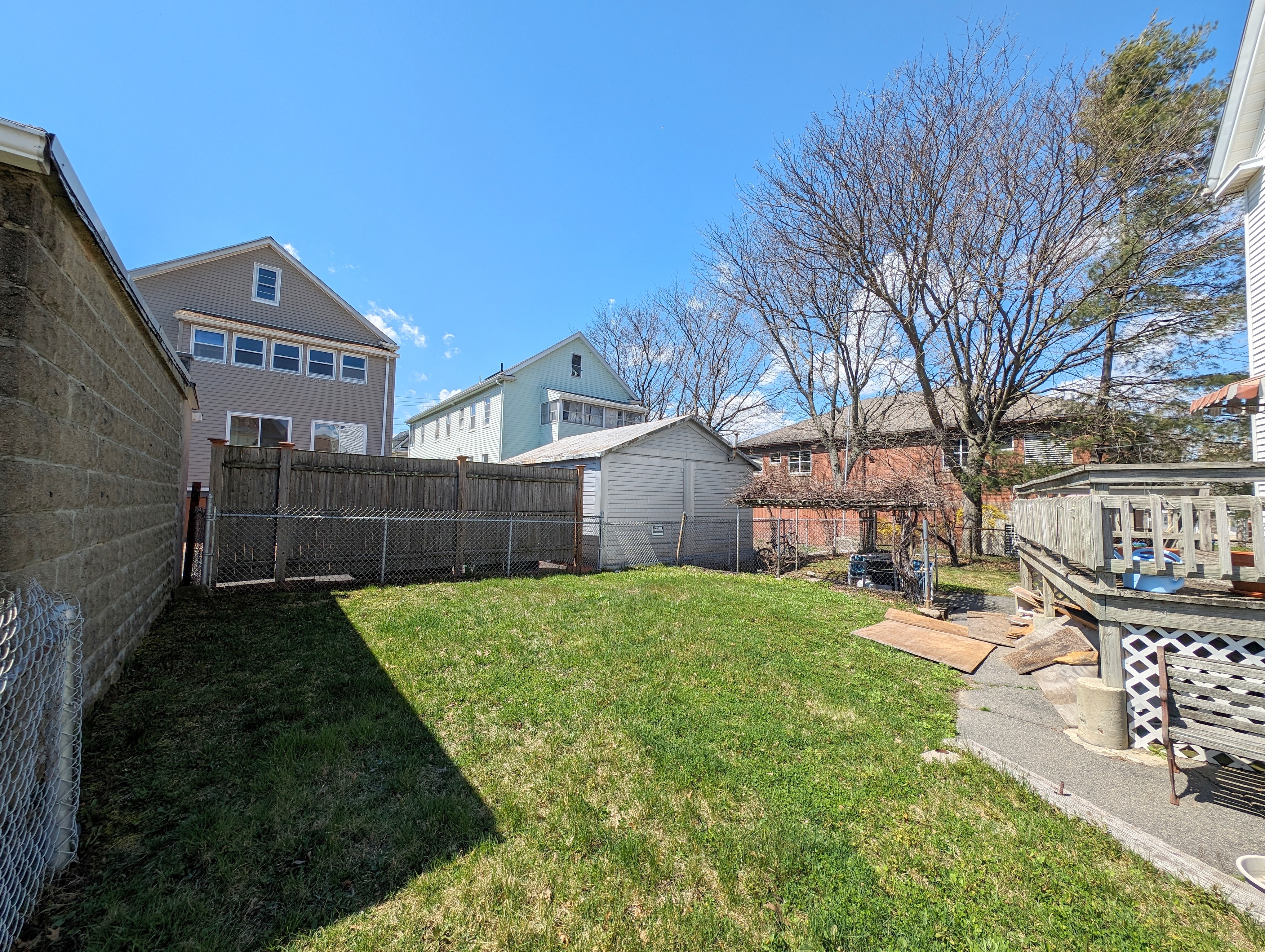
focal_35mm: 12
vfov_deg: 94.6
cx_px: 632
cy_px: 476
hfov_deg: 110.5
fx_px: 439
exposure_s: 1/1410
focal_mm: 2.23
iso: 36
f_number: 1.95
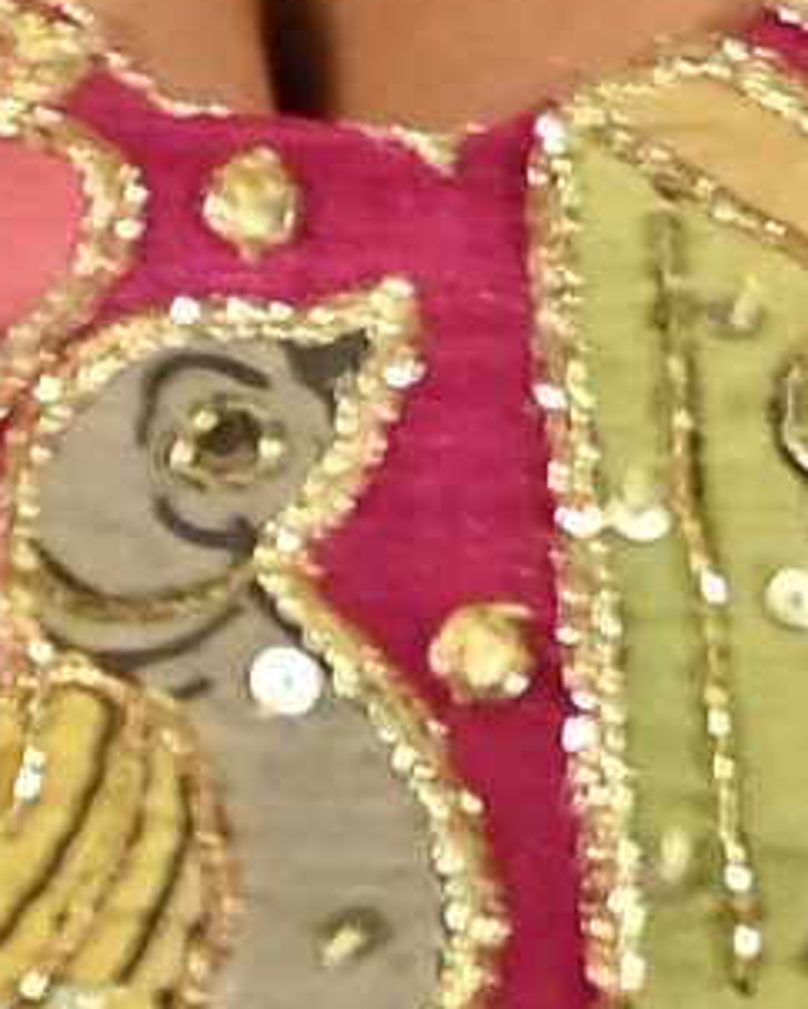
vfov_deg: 1.2
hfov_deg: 1.0
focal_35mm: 1610
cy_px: -2563
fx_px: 48078
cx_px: 494
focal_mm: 120
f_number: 4.5
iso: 640
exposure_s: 1/125
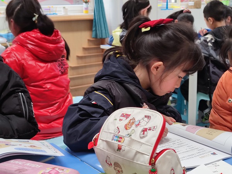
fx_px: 375
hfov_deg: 34.3
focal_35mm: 56
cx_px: 116
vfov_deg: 26.1
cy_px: 87
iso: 173
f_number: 1.69
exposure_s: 1/100
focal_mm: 6.72
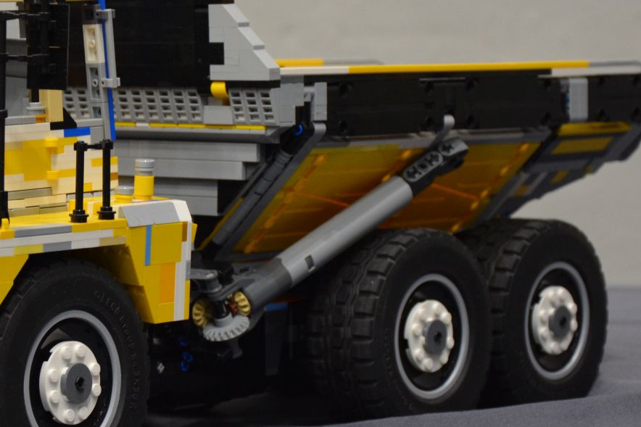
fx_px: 3044
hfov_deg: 12.0
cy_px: 144
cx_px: 123
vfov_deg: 8.0
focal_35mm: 171
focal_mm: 48
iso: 800
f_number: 4.8
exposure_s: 1/40
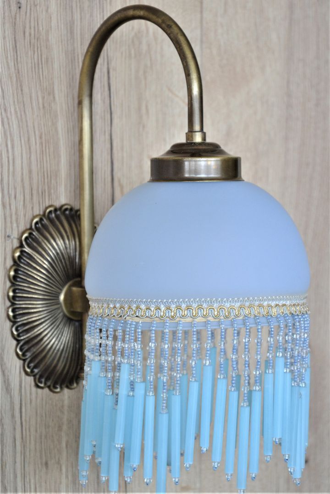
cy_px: 247
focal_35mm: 147
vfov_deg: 14.0
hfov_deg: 9.3
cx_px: 165
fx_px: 2021
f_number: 5.6
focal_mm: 98
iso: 800
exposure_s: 1/125
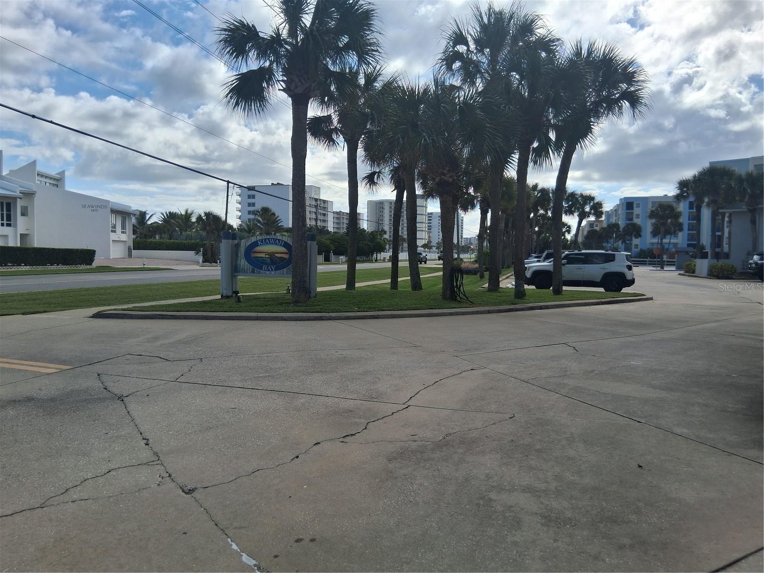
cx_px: 382
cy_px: 286
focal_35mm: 26
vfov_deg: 53.1
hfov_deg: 67.3
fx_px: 574
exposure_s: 1/1597
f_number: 1.8
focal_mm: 3.98
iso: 25
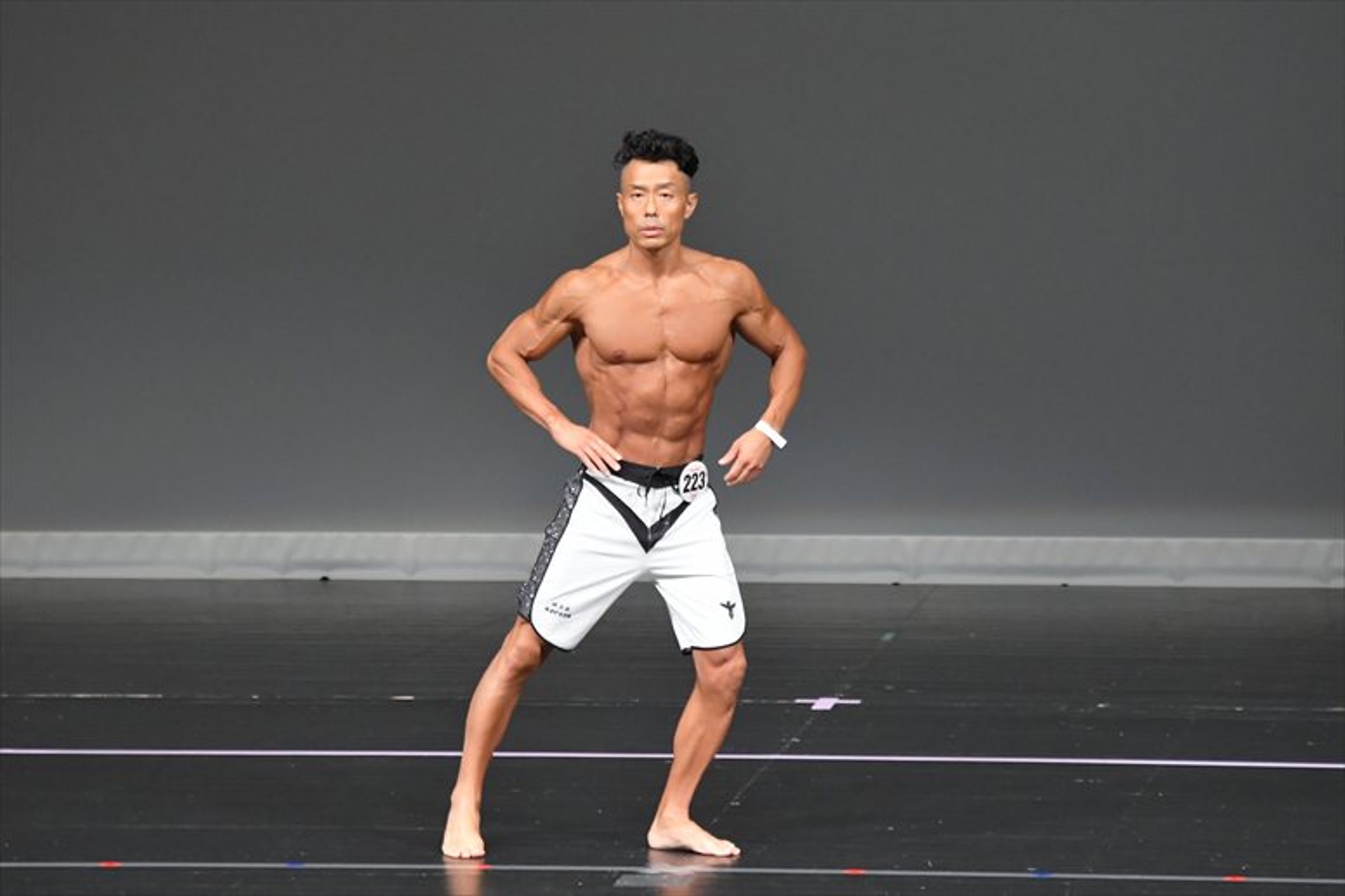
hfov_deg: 6.0
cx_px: 672
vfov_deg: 4.0
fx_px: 12883
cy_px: 448
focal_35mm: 345
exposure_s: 1/400
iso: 5000
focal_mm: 230
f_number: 5.6
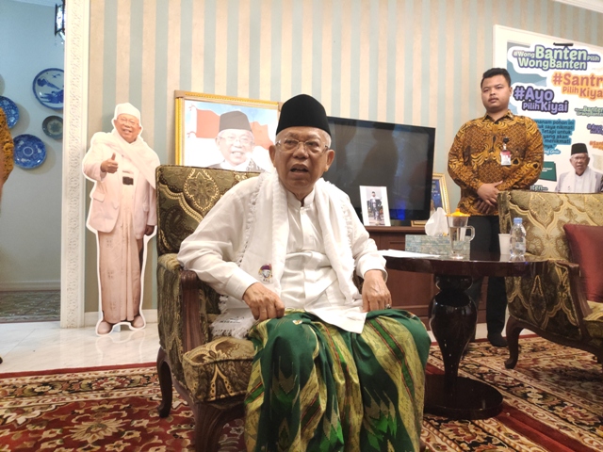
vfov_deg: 66.0
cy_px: 226
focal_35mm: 20
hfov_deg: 81.7
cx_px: 302
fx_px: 348
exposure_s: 1/50
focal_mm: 3.94
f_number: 1.9
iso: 1725
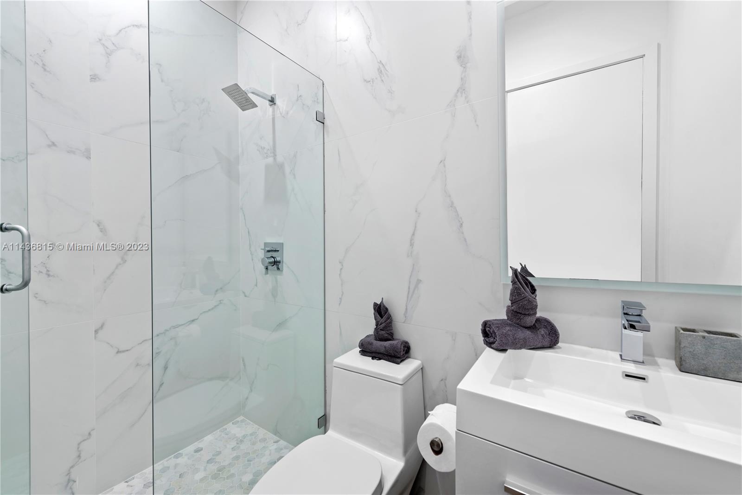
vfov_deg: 81.2
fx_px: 289
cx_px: 371
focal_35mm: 14
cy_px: 248
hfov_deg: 104.2
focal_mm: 14
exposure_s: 1/13
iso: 320
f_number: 8
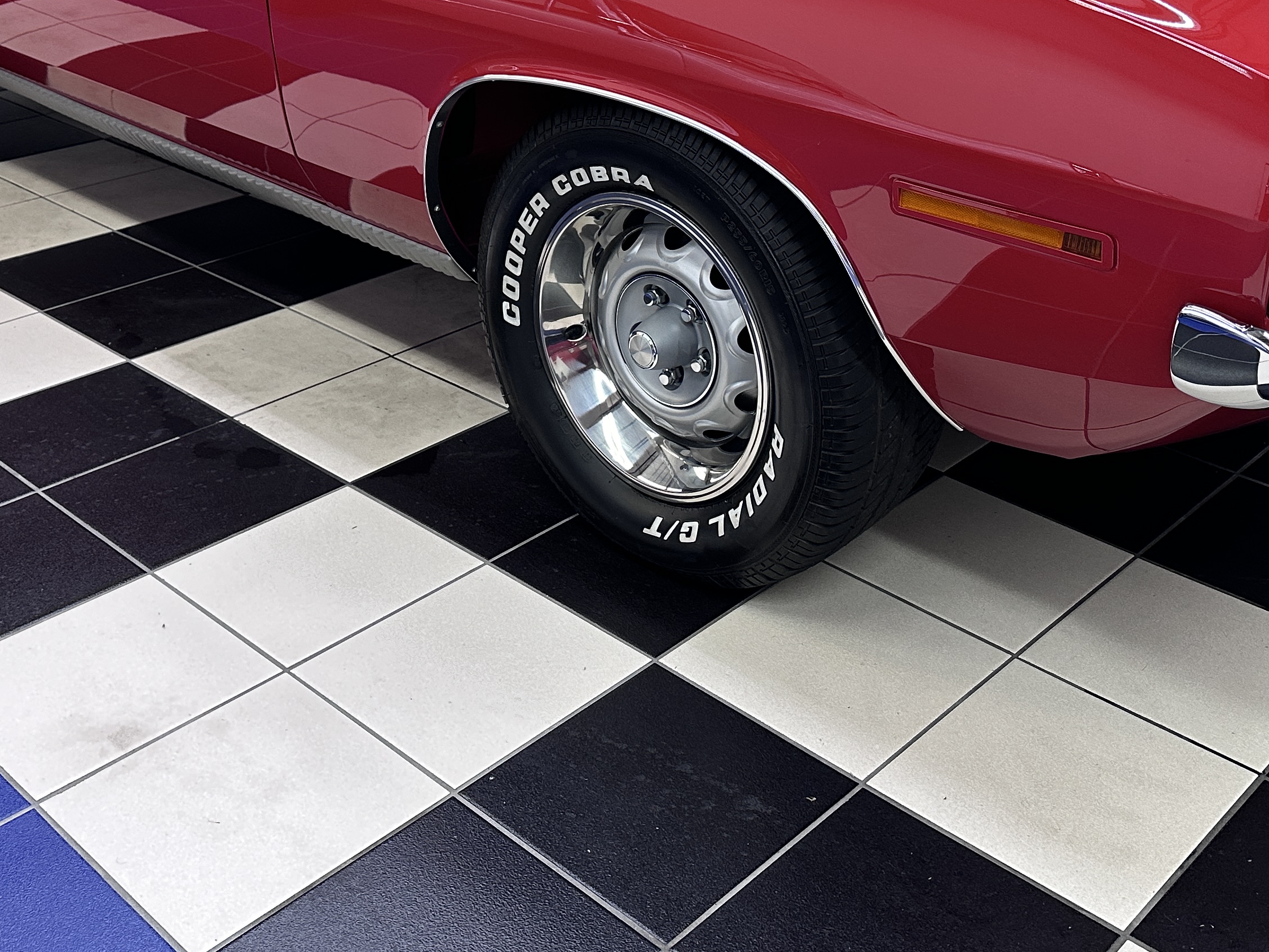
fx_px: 1577
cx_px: 694
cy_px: 152
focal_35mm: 43
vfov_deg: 32.4
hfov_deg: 43.8
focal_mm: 6.86
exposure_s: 1/120
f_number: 1.78
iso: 200
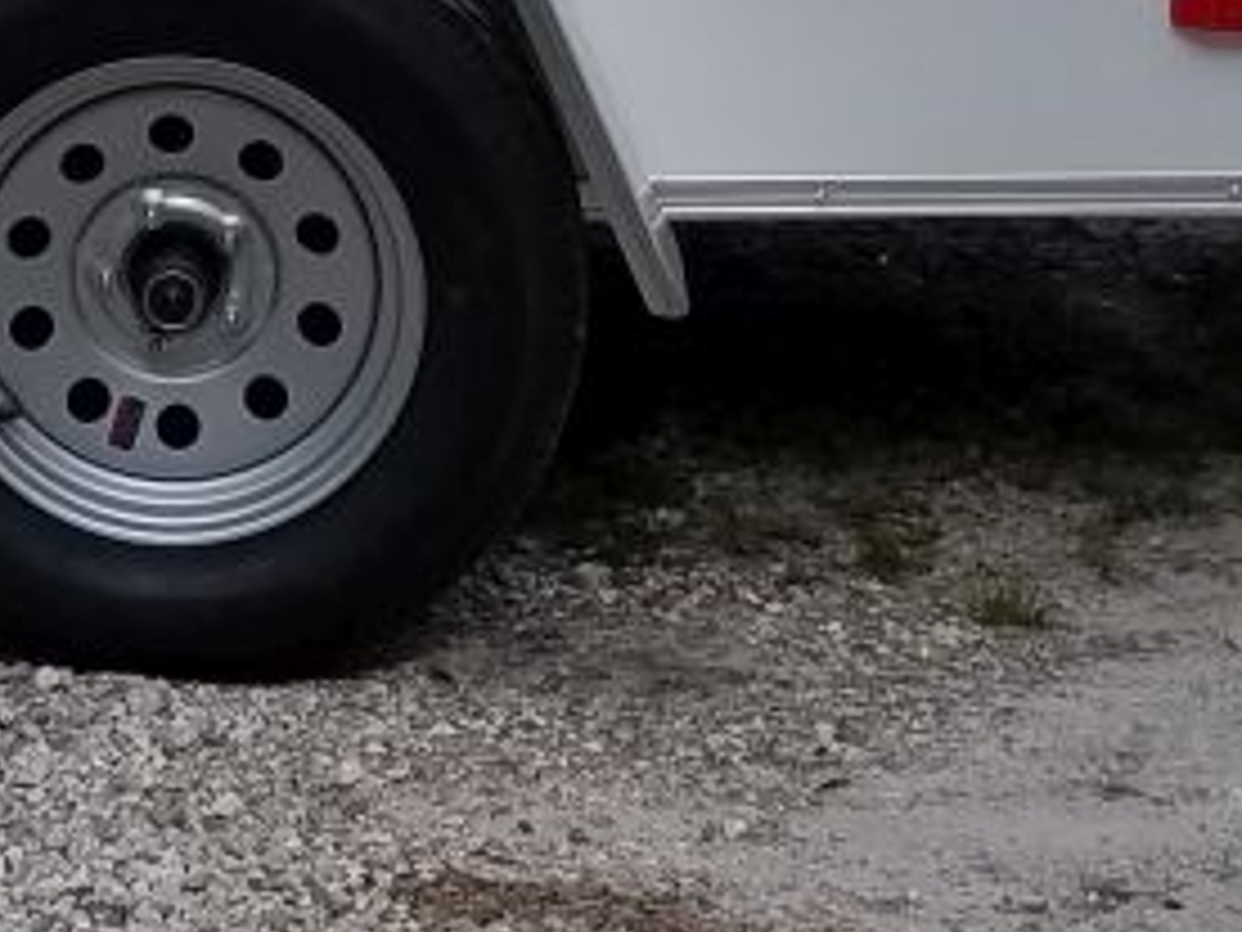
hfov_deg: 14.9
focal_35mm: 132
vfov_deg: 10.8
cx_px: 256
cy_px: -491
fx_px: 4736
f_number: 1.7
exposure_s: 1/1368
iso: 50
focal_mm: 4.2
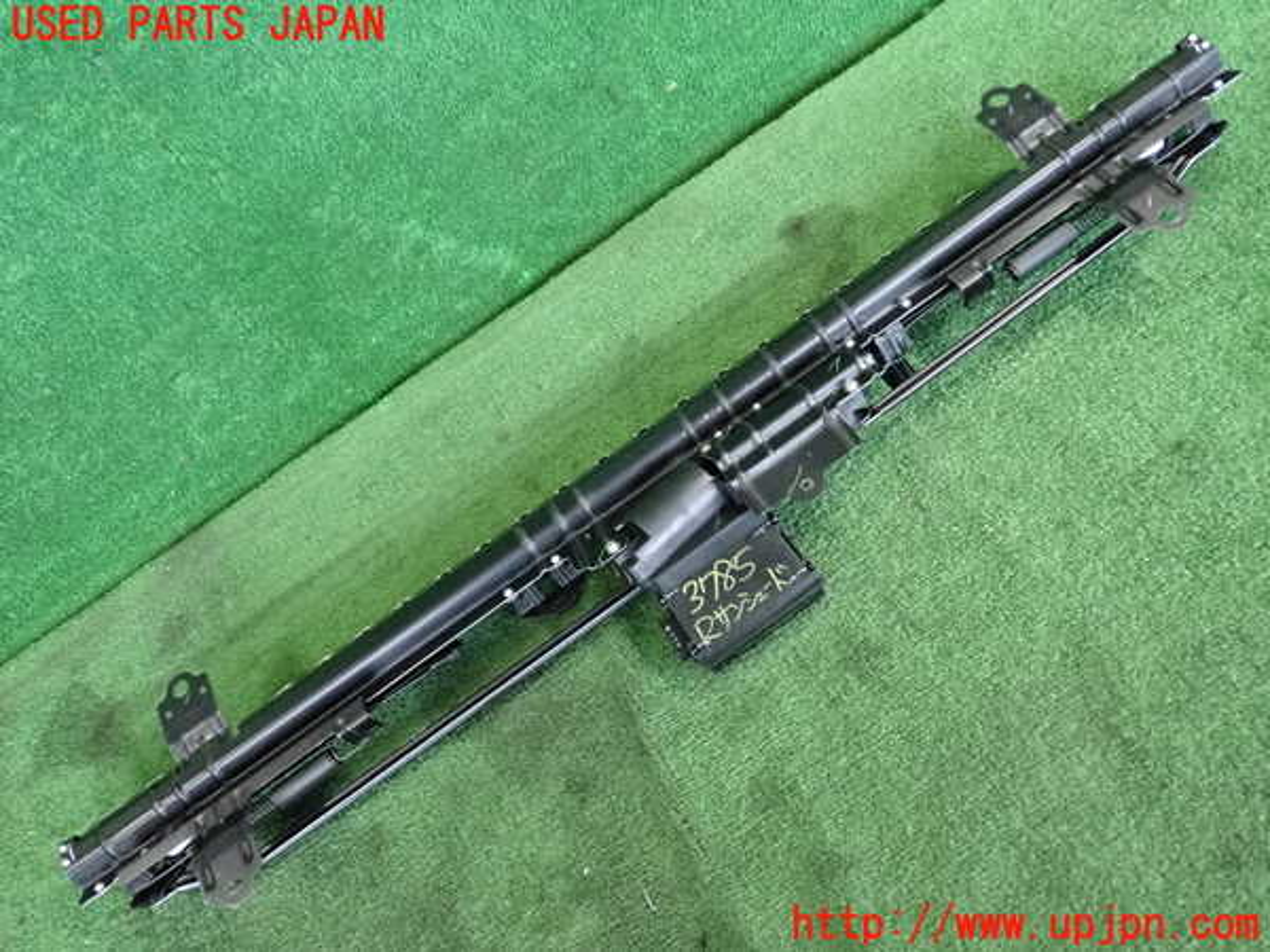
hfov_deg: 60.0
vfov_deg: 46.8
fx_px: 1101
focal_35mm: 30
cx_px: 635
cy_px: 476
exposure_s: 1/125
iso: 2000
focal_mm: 5.4
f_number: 2.3
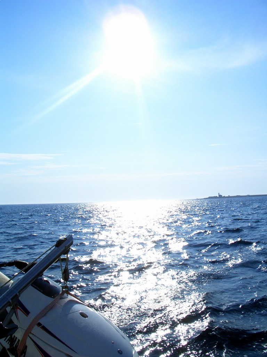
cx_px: 134
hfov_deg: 40.7
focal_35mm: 35
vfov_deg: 52.6
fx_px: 360
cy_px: 178
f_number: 4.3
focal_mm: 5.8
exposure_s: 1/2000
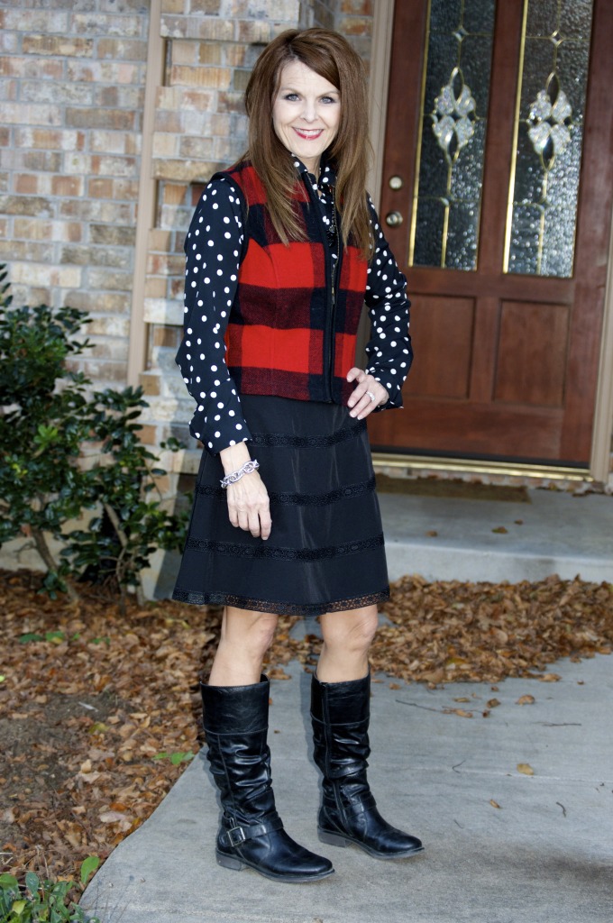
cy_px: 462
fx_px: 2113
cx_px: 306
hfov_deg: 16.5
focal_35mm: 82
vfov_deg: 24.6
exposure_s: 1/60
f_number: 4
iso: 640
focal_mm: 55
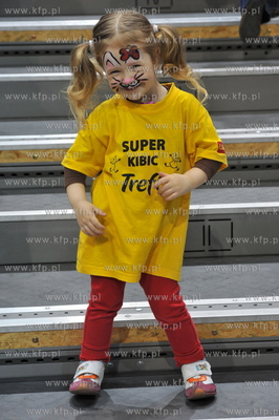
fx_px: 1223
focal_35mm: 105
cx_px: 140
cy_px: 210
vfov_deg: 19.5
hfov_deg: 13.0
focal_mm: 105
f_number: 8
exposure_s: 1/250
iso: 2000
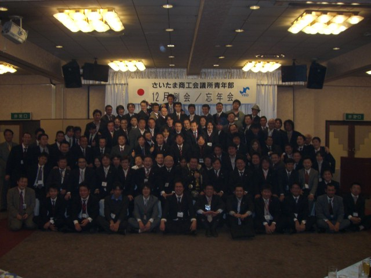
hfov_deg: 49.0
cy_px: 139
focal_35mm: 38
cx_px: 186
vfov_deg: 37.7
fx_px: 407
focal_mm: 6.2
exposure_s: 1/60
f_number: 2.7
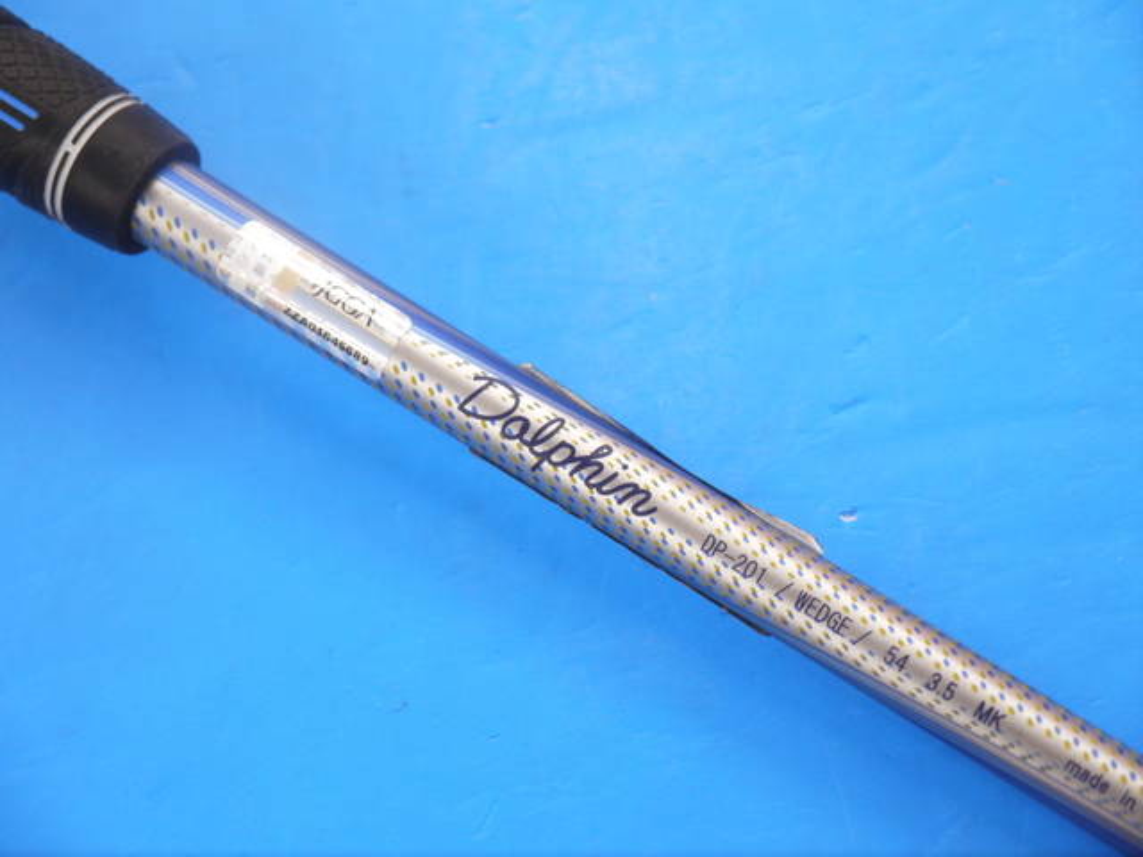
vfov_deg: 17.6
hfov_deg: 23.3
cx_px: 572
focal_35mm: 84
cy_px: 428
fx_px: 2774
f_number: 5.6
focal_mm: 42
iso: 640
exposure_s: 1/80
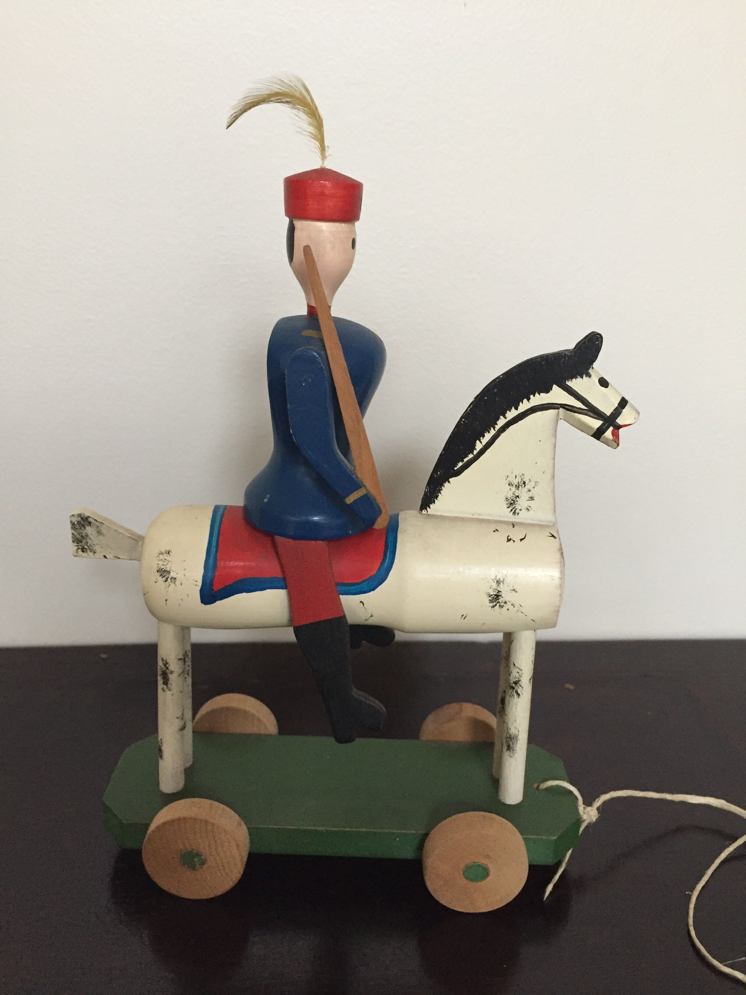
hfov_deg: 48.2
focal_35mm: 29
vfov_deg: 61.7
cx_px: 373
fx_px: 833
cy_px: 498
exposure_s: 1/20
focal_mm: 4.15
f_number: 2.2
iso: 250
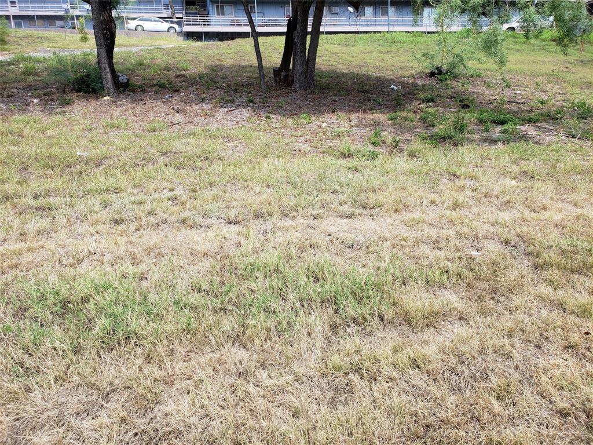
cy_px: 222
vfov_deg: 53.1
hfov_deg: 67.3
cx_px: 296
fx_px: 445
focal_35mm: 26
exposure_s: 1/887
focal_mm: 4.3
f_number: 2.4
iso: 50
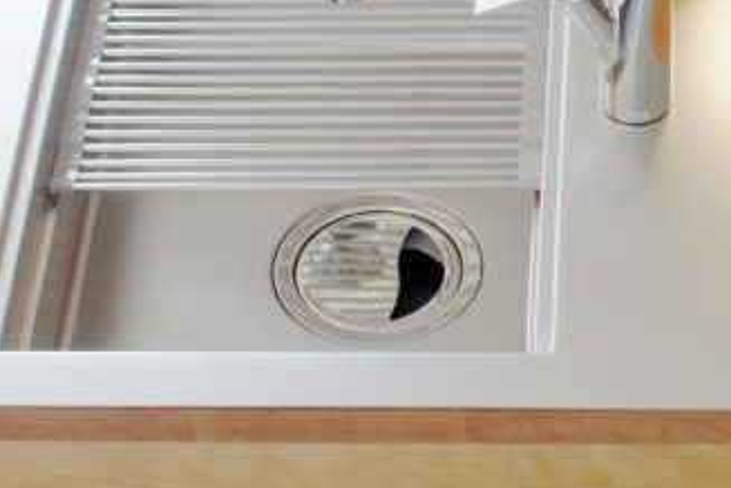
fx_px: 2863
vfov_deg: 9.7
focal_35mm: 141
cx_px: 751
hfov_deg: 14.3
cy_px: 77
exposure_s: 1/80
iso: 400
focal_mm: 30
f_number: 5
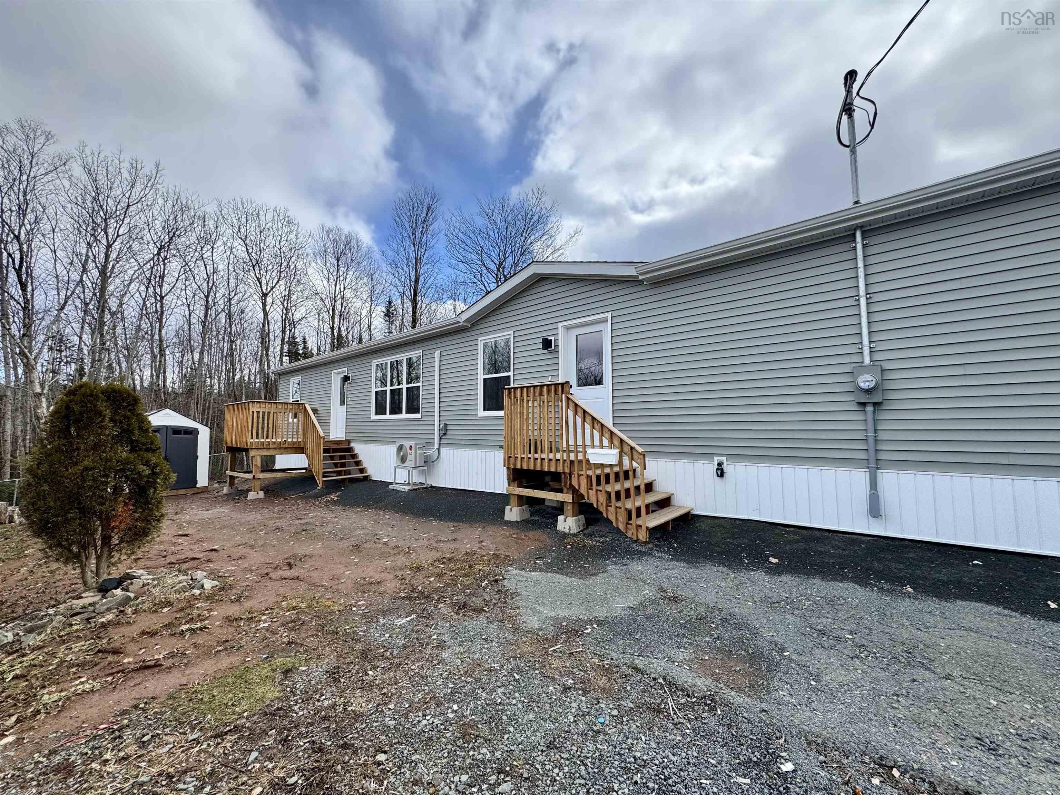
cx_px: 530
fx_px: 429
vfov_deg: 85.7
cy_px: 398
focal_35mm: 14
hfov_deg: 102.1
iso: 50
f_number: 2.2
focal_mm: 2.22
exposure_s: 1/921
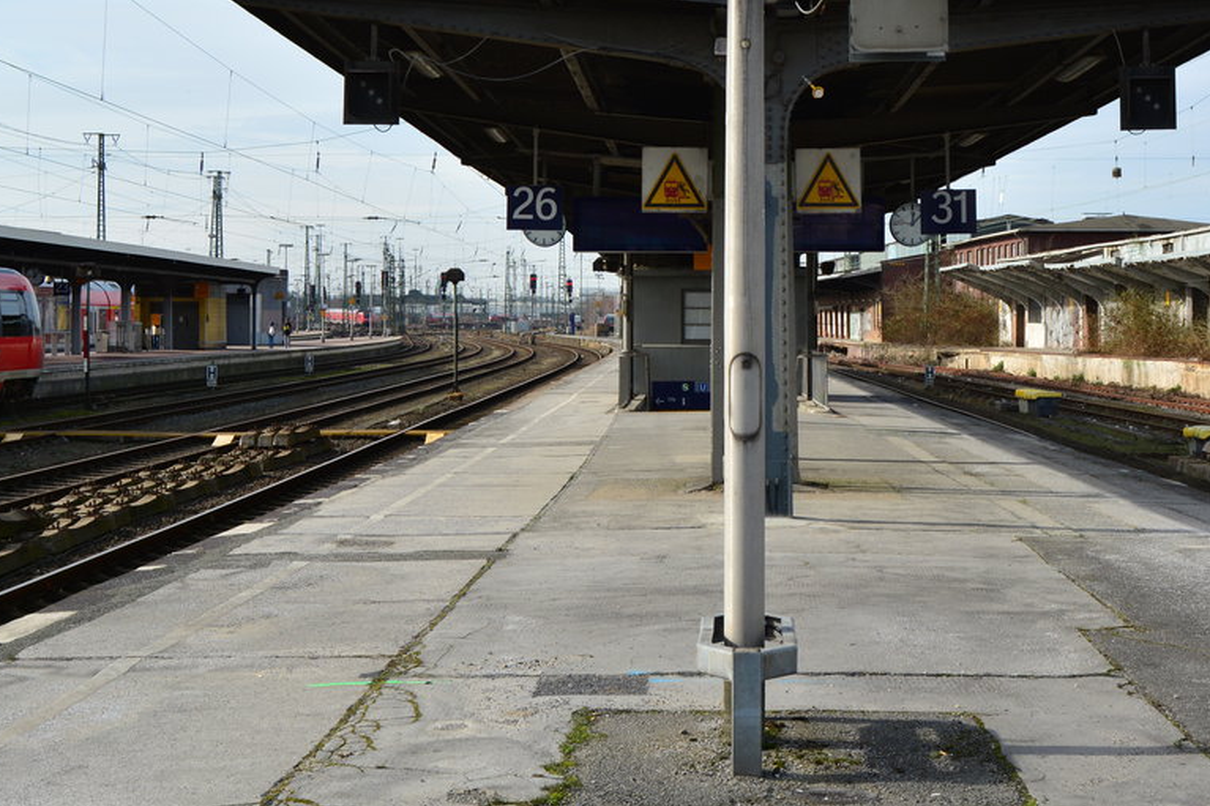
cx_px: 721
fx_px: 2050
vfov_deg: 22.2
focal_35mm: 61
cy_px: 276
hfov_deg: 32.8
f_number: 8
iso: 320
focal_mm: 26
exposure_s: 1/640
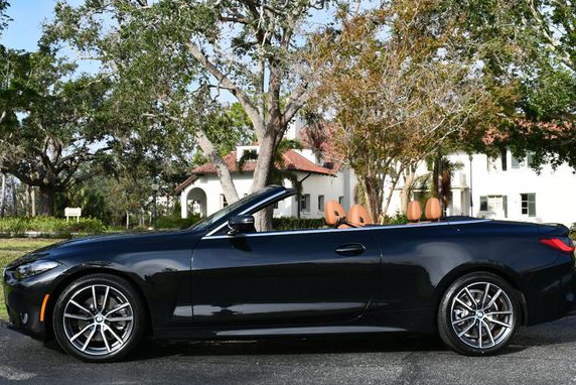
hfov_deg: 41.9
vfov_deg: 28.7
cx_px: 294
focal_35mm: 47
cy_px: 176
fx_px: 752
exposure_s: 1/250
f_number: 8
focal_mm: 21
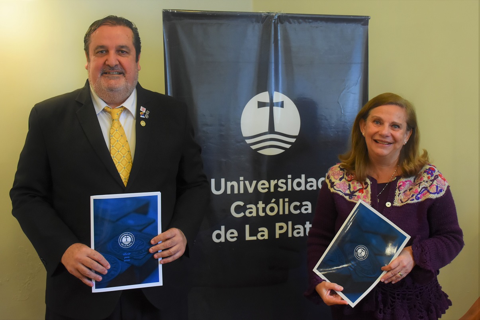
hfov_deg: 49.6
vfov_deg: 34.2
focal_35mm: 39
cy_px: 160
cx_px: 240
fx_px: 520
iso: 1600
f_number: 5.6
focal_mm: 26
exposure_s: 1/125
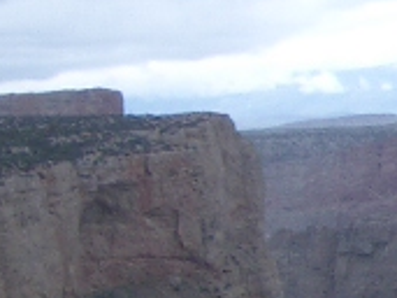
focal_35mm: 210
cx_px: 768
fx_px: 2407
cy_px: 356
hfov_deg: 8.9
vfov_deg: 7.0
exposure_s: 1/250
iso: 50
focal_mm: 5.8
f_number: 2.6
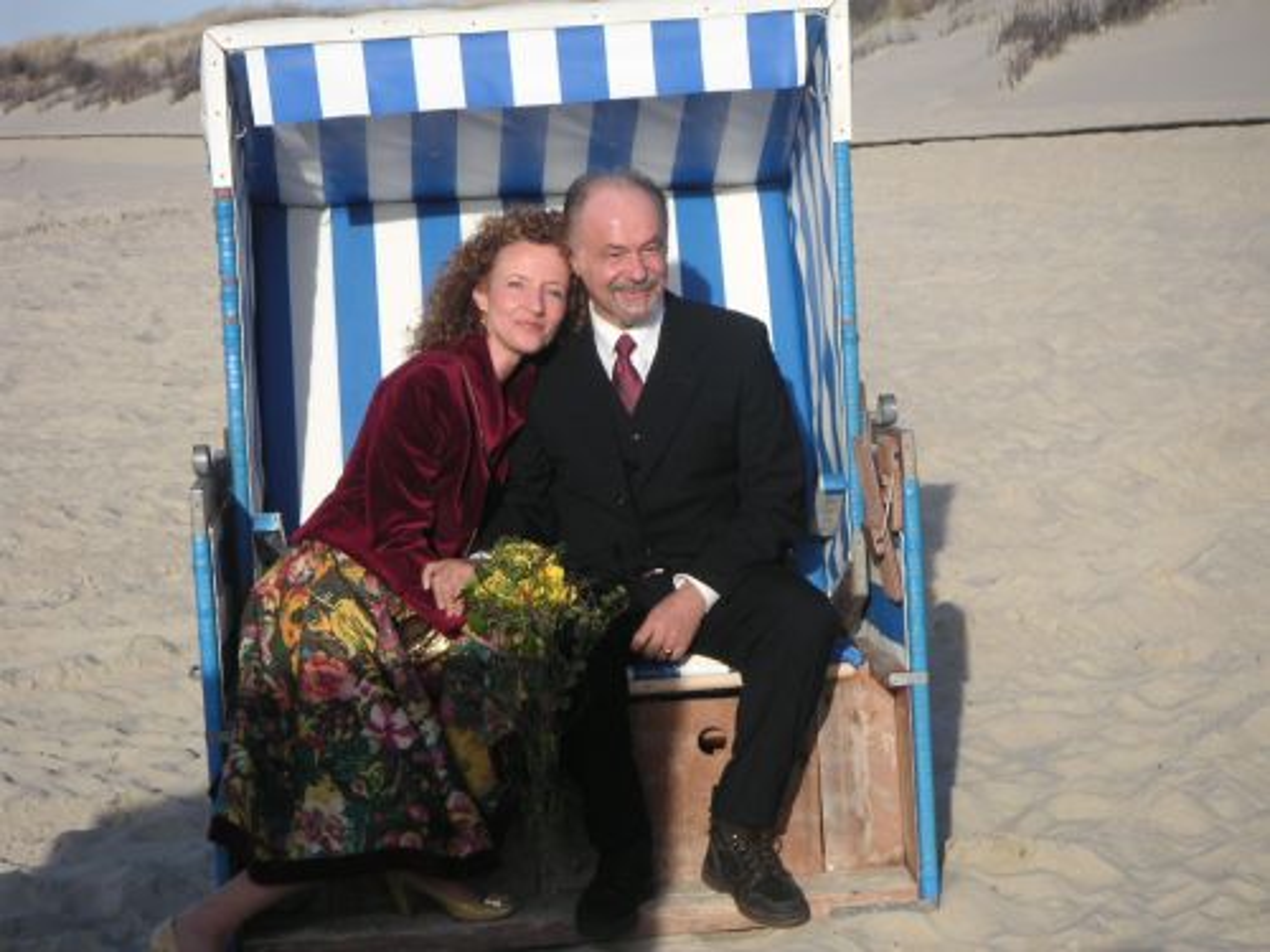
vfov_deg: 15.2
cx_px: 635
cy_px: 476
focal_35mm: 97
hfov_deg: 20.2
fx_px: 3559
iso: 50
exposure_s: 1/750
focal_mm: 15
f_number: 3.5
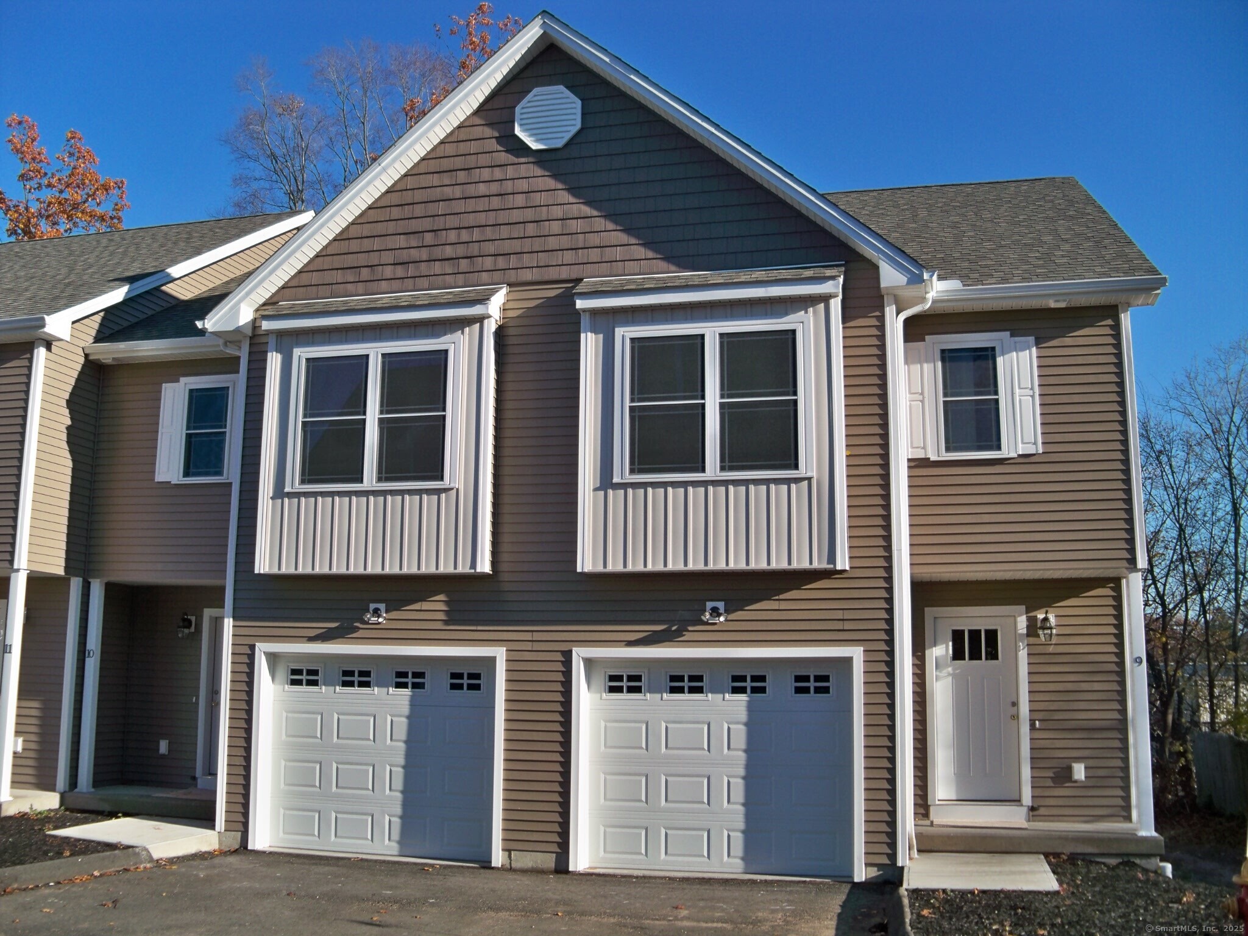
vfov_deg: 40.7
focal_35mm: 35
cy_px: 468
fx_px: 1262
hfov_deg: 52.6
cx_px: 624
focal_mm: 6.2
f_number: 3.5
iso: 80
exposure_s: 1/500
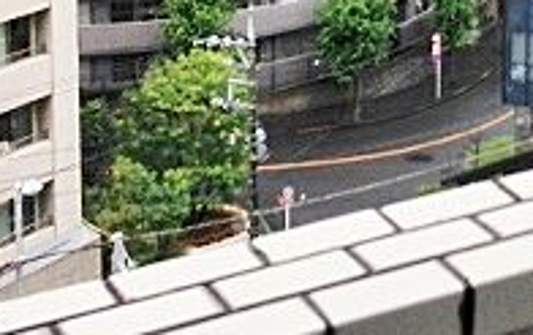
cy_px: -229
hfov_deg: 17.6
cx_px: 593
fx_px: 1658
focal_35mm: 114
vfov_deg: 10.9
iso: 50
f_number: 2.4
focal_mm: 4.12
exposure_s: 1/414
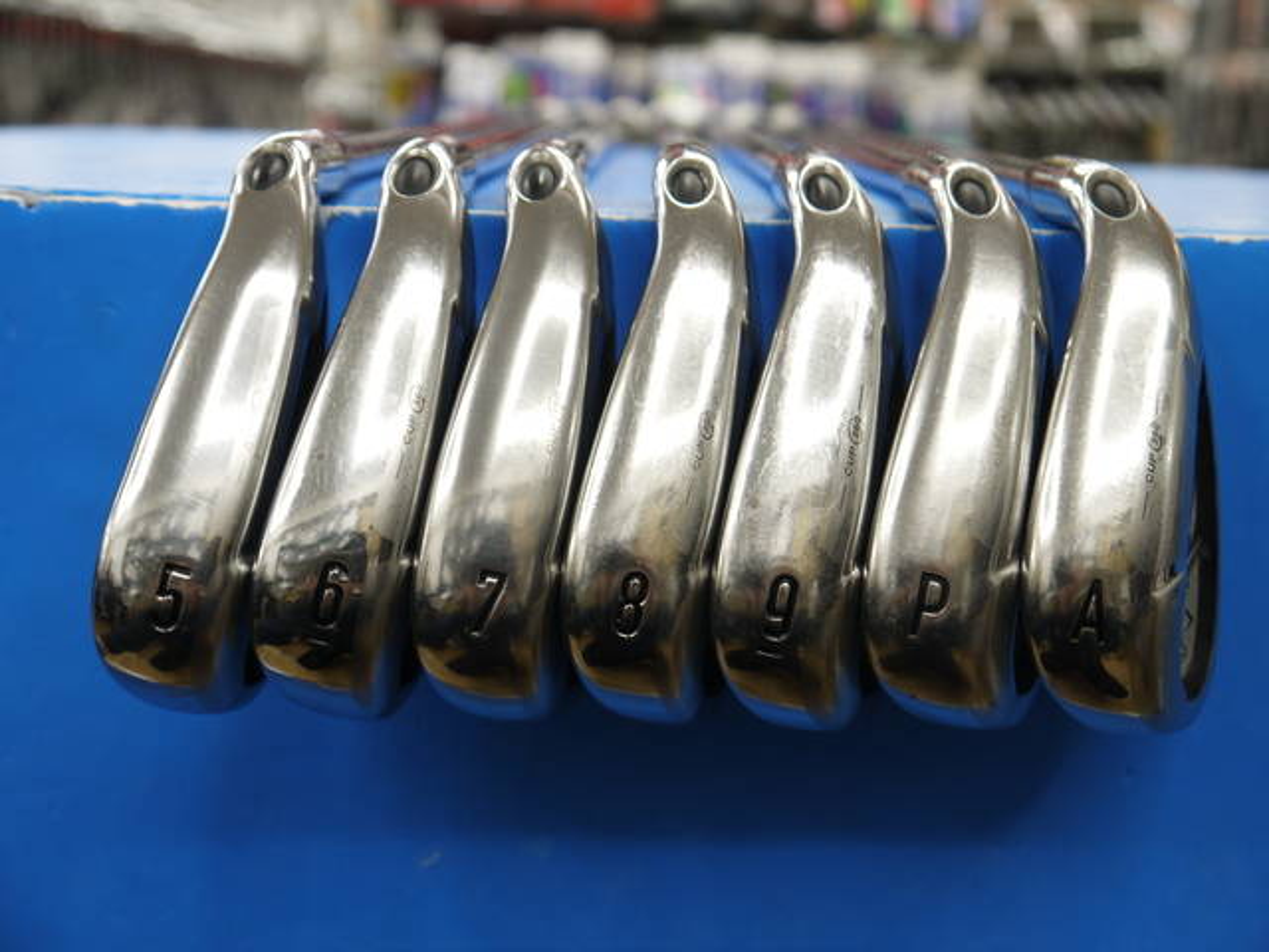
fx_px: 1760
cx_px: 634
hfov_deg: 39.7
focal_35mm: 48
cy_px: 476
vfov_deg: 30.3
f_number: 4.5
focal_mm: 24
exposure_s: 1/60
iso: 250
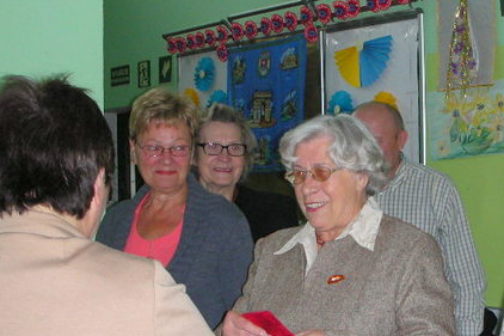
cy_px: 190
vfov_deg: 19.7
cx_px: 316
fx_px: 966
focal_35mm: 69
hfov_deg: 29.1
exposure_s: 1/60.1
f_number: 3
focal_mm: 5.8
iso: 122
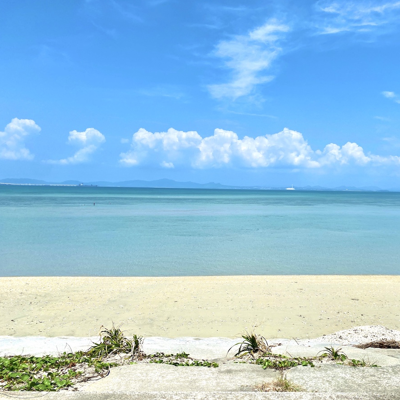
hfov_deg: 51.6
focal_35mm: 31
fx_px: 405
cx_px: 267
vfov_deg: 52.5
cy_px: 198
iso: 32
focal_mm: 4.25
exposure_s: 1/6410
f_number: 1.8
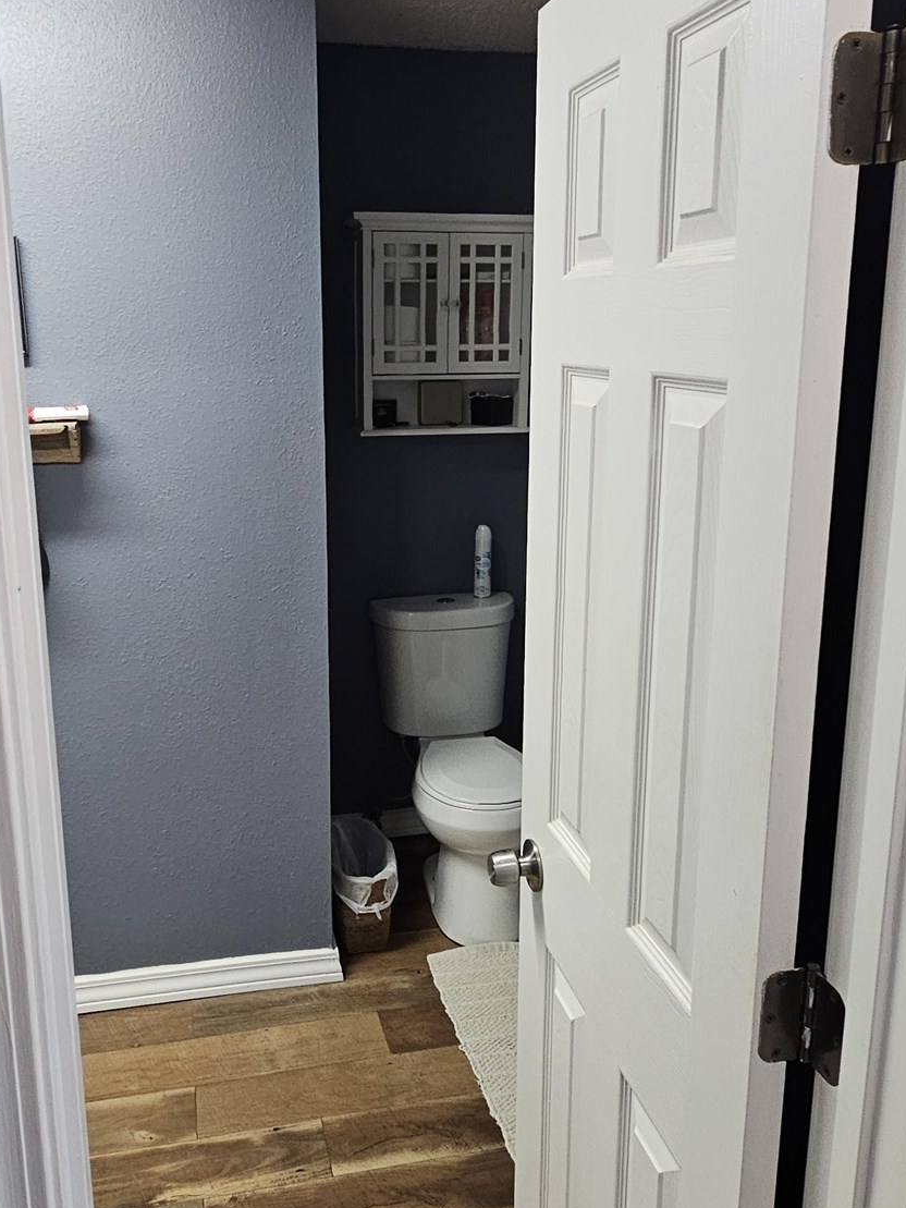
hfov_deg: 51.1
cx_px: 369
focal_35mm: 27
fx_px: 942
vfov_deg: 65.2
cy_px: 551
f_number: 2.2
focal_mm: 2.2
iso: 320
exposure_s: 1/40
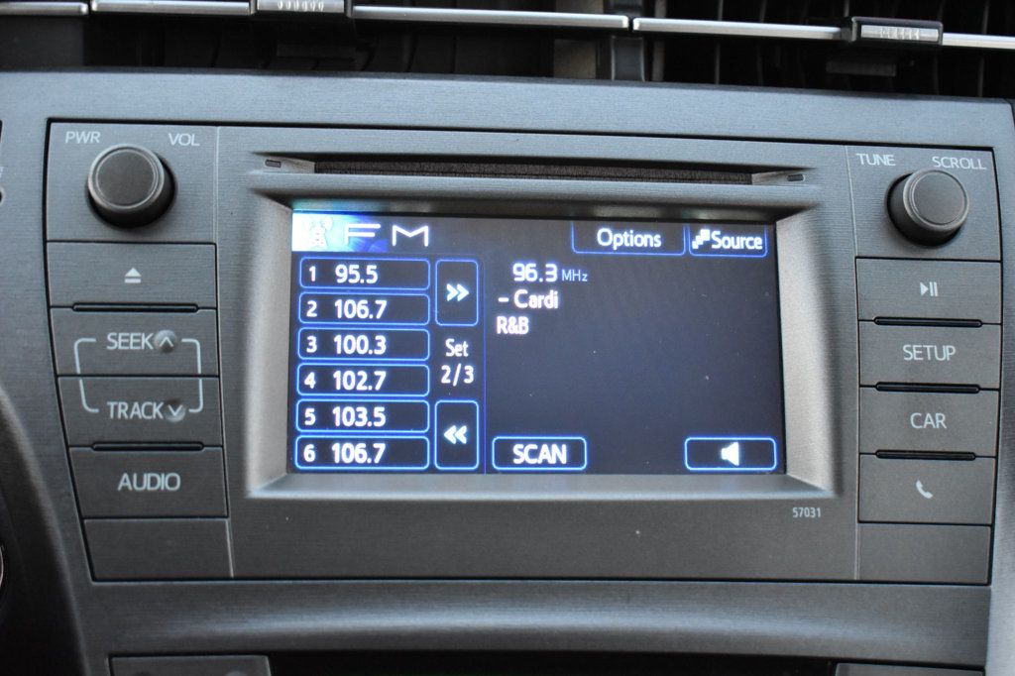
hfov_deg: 42.3
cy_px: 338
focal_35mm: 46
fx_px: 1311
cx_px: 508
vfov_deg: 28.9
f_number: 4.2
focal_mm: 31
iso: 3200
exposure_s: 1/20
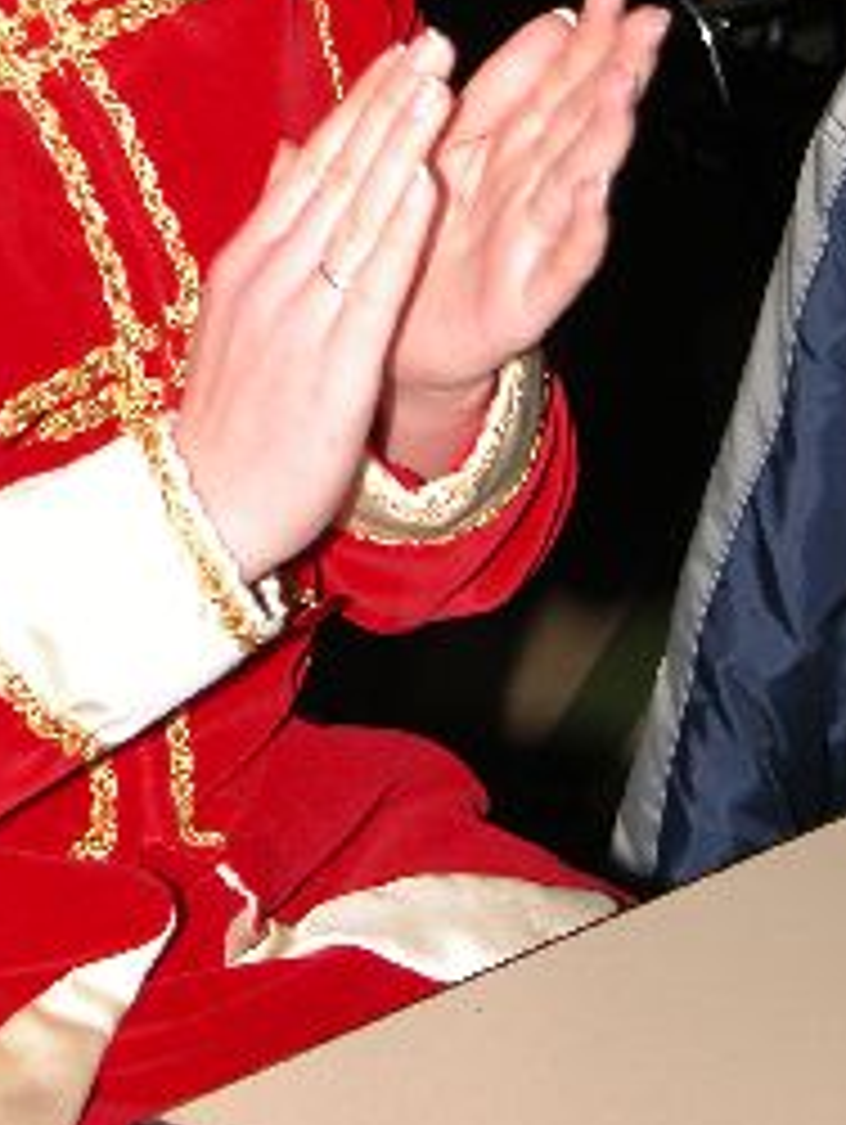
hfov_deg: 7.1
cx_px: 135
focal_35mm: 208
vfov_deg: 9.4
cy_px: -104
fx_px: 6766
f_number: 3.6
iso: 100
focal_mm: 23.7
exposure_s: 1/125
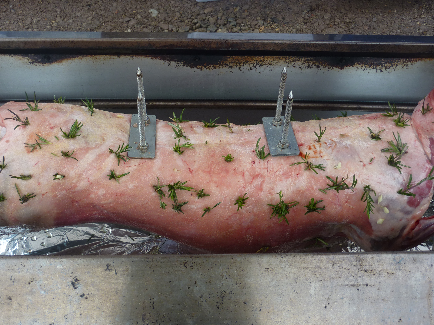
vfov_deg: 36.0
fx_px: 502
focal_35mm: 40
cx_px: 217
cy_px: 162
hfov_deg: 46.8
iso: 80
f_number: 3.6
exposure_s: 1/30
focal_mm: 6.5
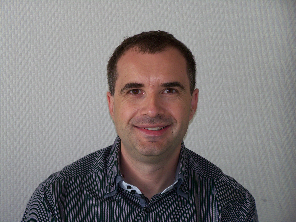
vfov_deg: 10.7
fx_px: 1189
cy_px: 111
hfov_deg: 14.2
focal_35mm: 139
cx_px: 148
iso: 80
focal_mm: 23.1
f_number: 3.3
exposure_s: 1/100
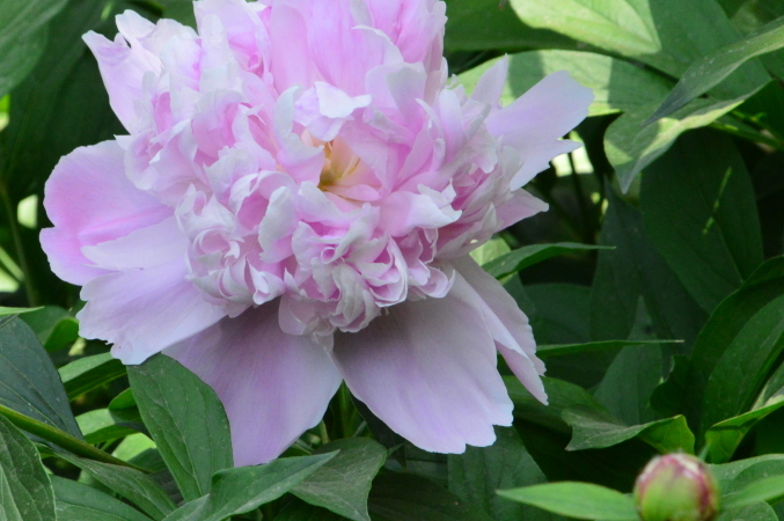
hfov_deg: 3.0
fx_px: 14816
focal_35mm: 681
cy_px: 254
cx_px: 331
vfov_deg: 2.0
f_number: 20
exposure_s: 1/250
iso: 2000
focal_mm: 300
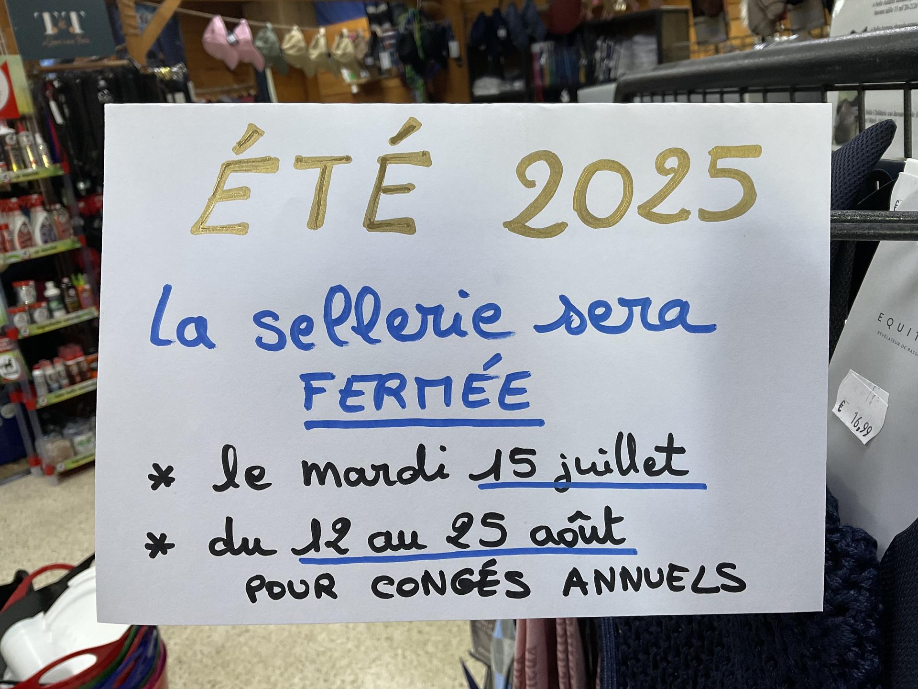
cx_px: 459
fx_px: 769
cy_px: 344
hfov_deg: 61.7
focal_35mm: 29
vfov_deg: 48.2
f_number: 1.8
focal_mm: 3
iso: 40
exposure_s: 1/50
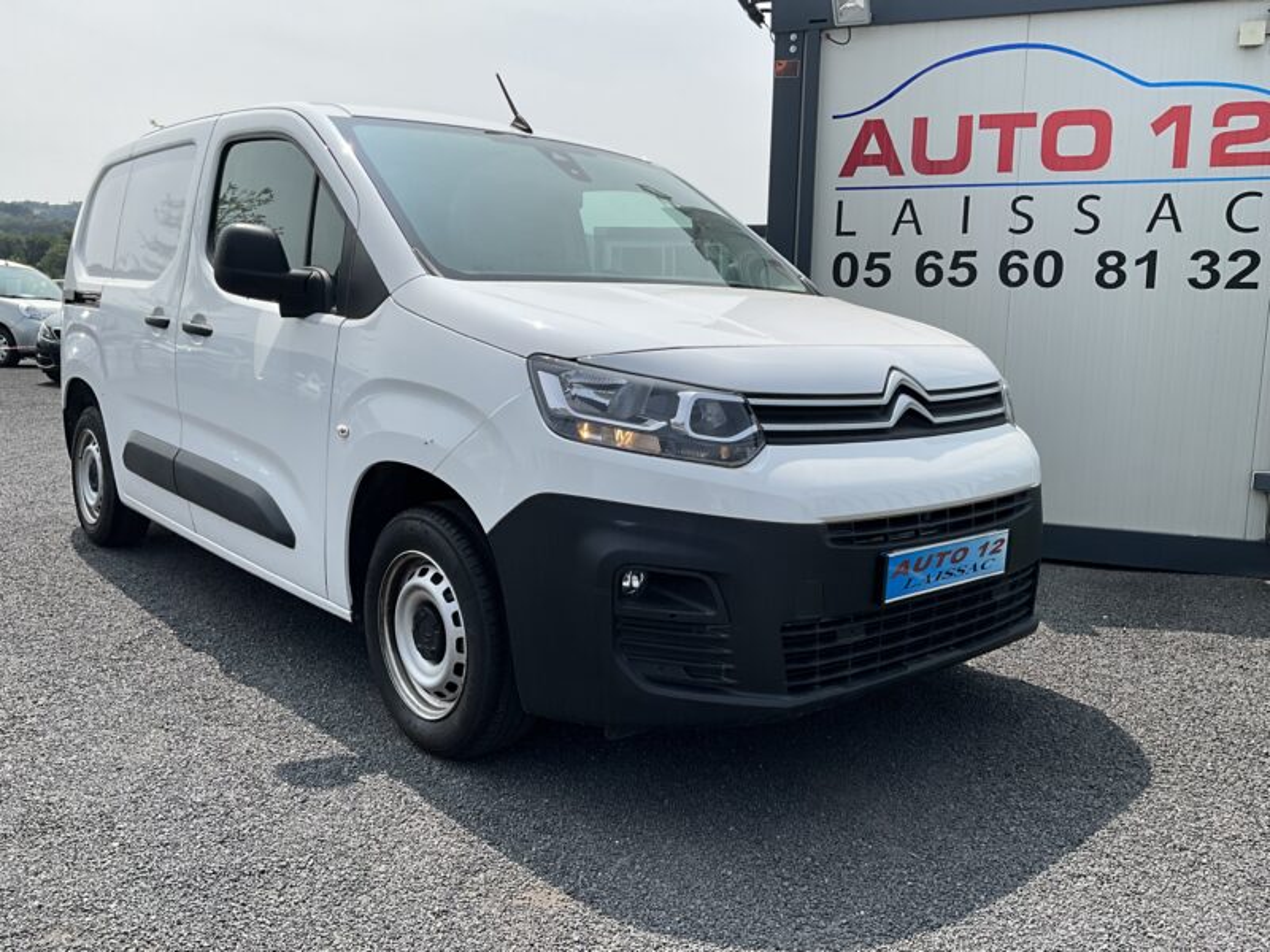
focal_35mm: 29
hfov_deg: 61.7
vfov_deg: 48.2
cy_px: 476
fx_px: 1064
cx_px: 635
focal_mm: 3
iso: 25
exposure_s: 1/2227
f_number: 1.8
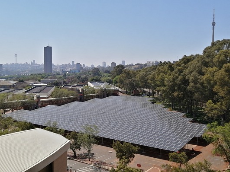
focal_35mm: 39
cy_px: 86
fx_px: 259
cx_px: 115
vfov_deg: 36.8
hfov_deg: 47.9
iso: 50
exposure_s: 1/1727
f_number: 1.8
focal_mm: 3.62
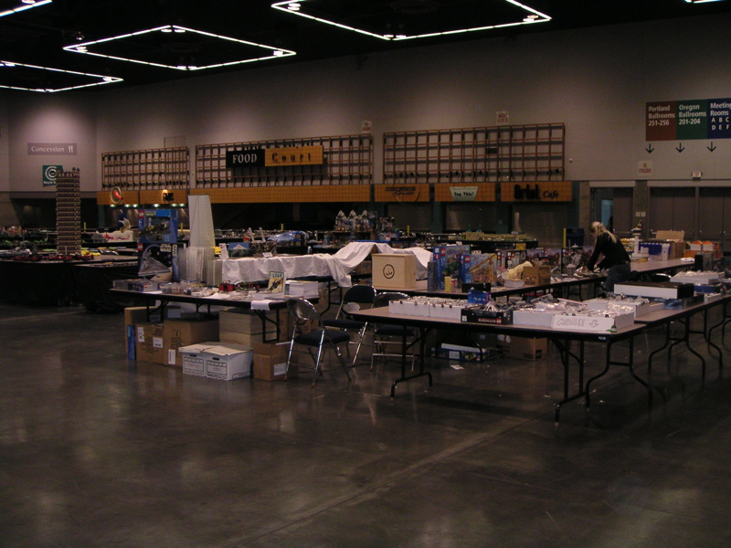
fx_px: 802
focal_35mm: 38
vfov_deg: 37.7
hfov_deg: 49.0
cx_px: 366
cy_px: 274
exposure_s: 1/45
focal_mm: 6
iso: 160
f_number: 2.8
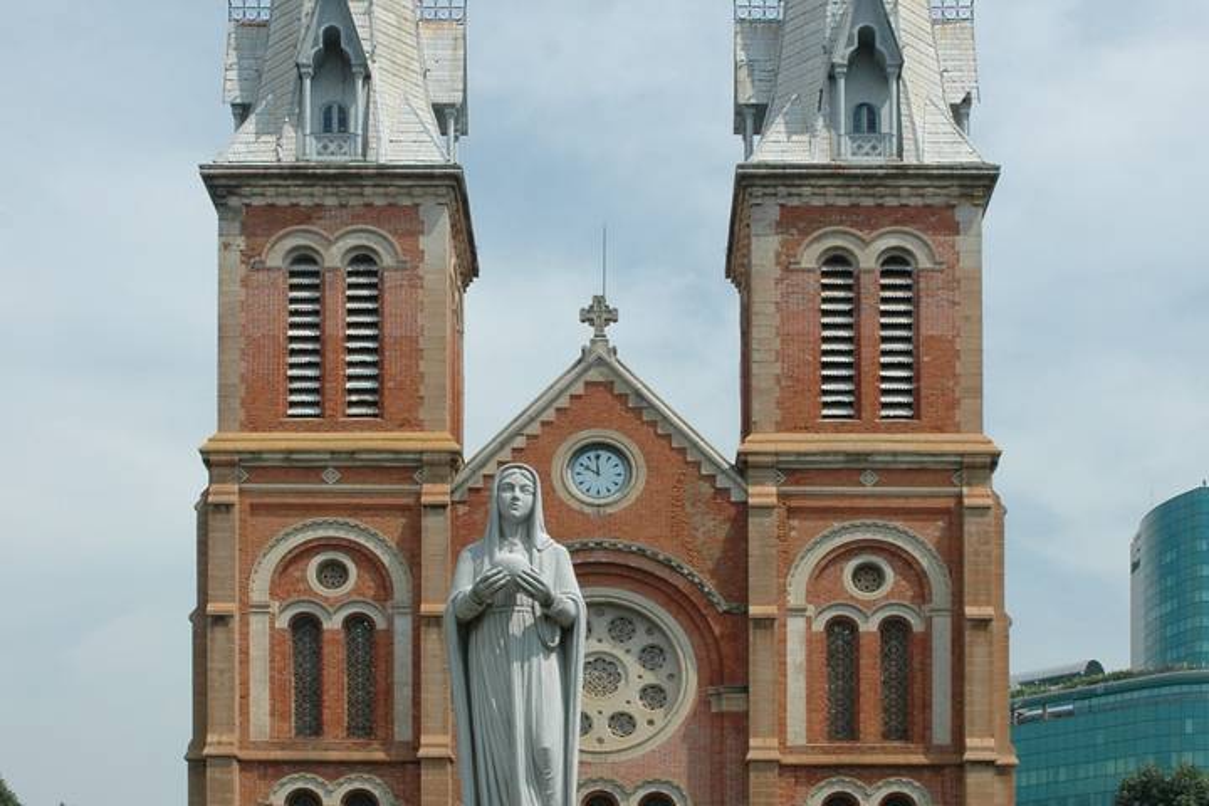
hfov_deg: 51.3
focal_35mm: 38
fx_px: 1259
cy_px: 403
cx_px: 604
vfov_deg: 35.5
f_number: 9.5
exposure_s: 1/350
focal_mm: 25
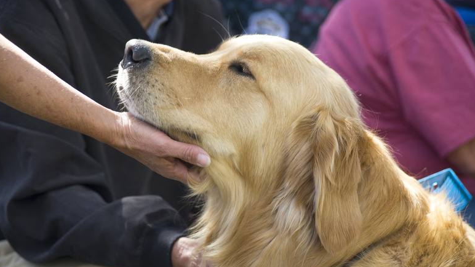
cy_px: 154
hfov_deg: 19.3
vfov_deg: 10.9
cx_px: 236
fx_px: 1398
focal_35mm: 111
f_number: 5.6
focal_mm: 105
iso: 200
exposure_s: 1/125
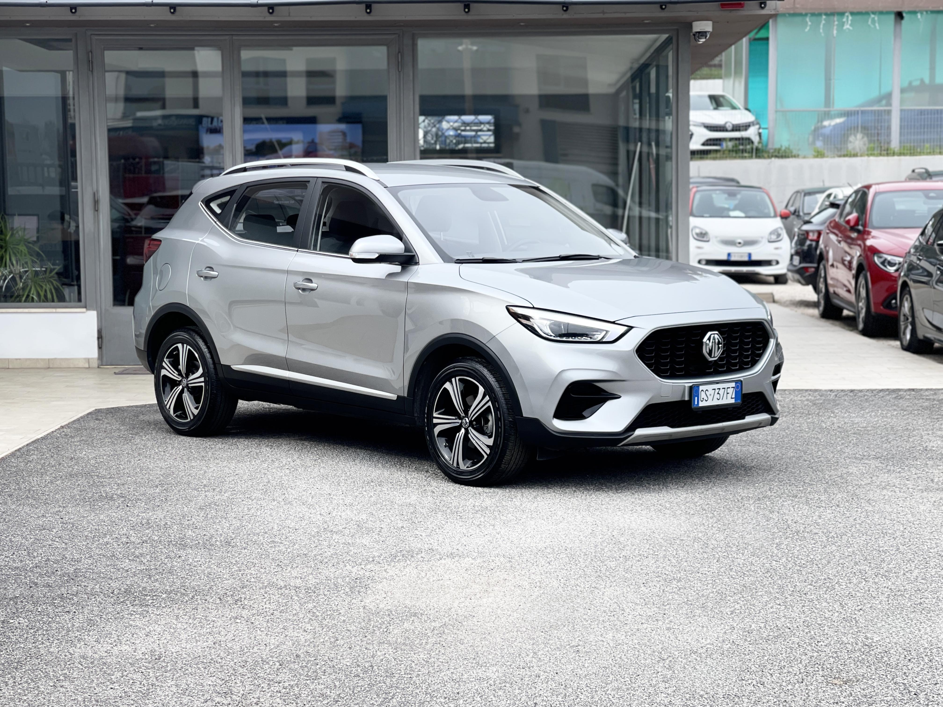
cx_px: 472
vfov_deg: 22.9
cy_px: 354
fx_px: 1743
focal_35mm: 64
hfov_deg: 30.3
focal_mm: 7.5
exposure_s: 1/592
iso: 32
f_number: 2.2
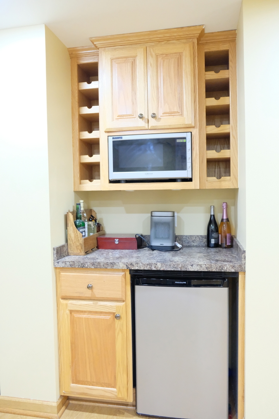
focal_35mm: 27
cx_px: 140
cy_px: 210
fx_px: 314
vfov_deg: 67.4
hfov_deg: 47.9
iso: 6400
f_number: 2.8
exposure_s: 1/60
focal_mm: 18
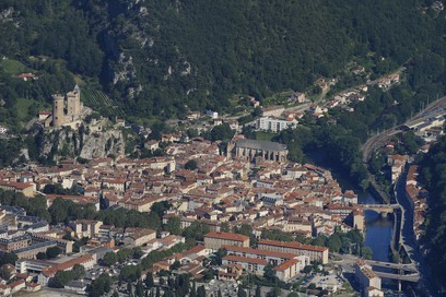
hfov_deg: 10.0
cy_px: 146
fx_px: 2552
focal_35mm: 206
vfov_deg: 6.7
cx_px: 219
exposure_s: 1/1000
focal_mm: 200
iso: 200
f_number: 6.3
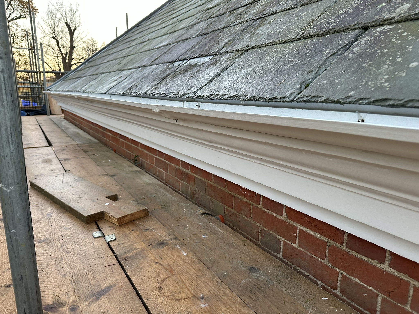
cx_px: 210
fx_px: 291
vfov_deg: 56.8
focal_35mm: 24
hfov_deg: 71.6
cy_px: 157
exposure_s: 1/121
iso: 160
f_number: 1.78
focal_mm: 6.86
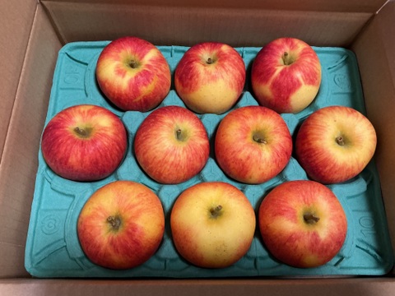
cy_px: 148
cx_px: 198
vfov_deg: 48.2
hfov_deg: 61.7
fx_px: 331
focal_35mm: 29
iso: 250
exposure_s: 1/60
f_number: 1.8
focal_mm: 3
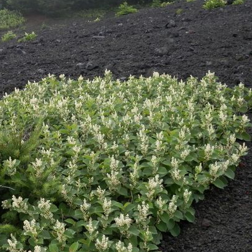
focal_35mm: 70
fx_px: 577
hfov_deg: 24.0
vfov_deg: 24.6
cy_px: 142
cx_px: 29
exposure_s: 1/250
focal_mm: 7.3
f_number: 3.7
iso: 80
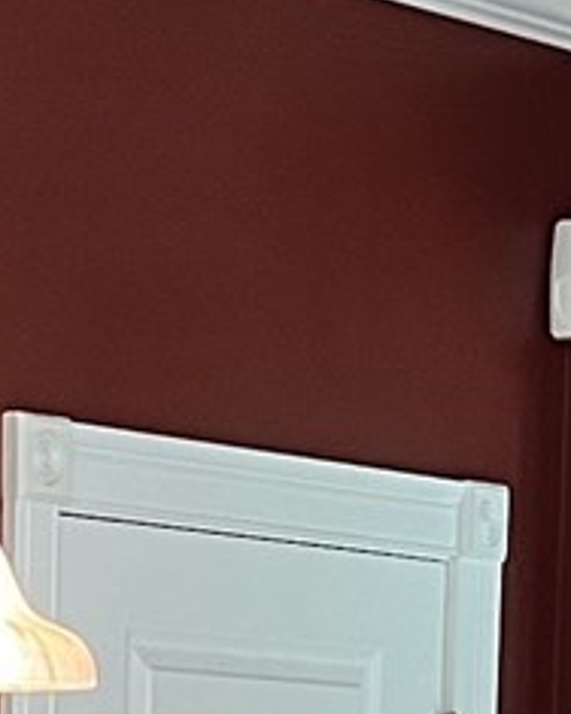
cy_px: 1632
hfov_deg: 7.0
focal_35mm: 221
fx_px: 4668
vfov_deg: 8.1
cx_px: 112
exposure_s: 1/60
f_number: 1.5
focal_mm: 5.7
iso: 125
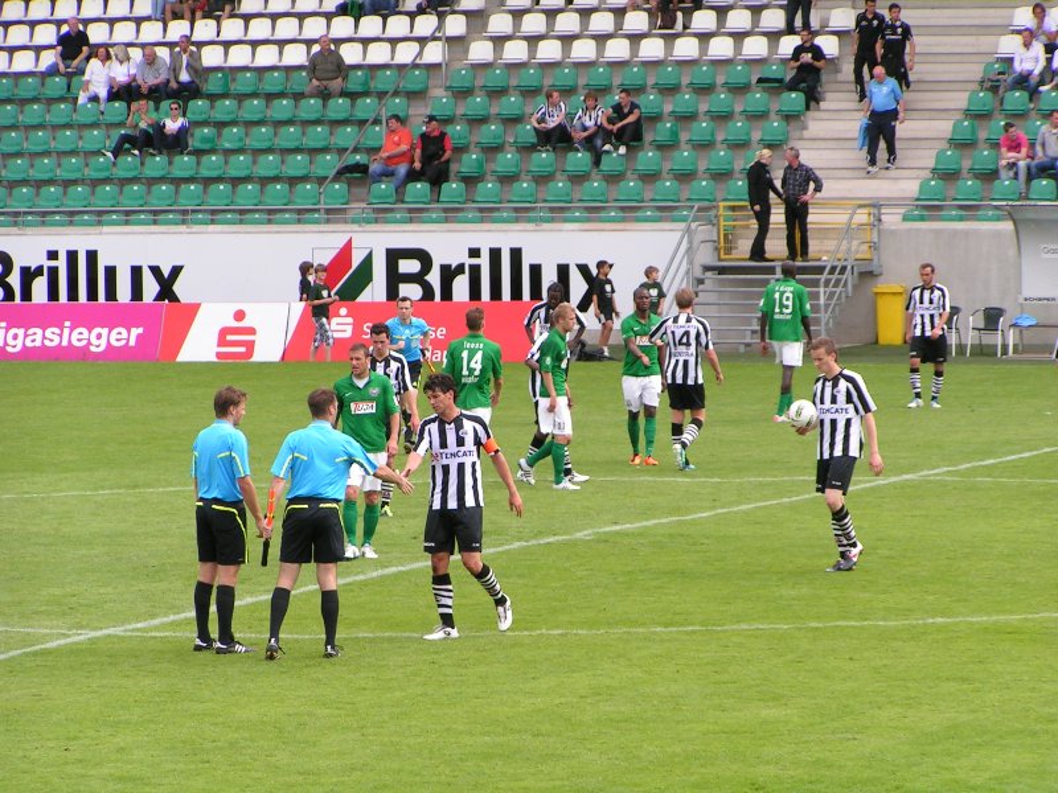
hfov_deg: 9.6
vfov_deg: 7.2
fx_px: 6296
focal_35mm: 206
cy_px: 396
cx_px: 529
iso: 50
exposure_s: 1/250
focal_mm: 31.5
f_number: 5
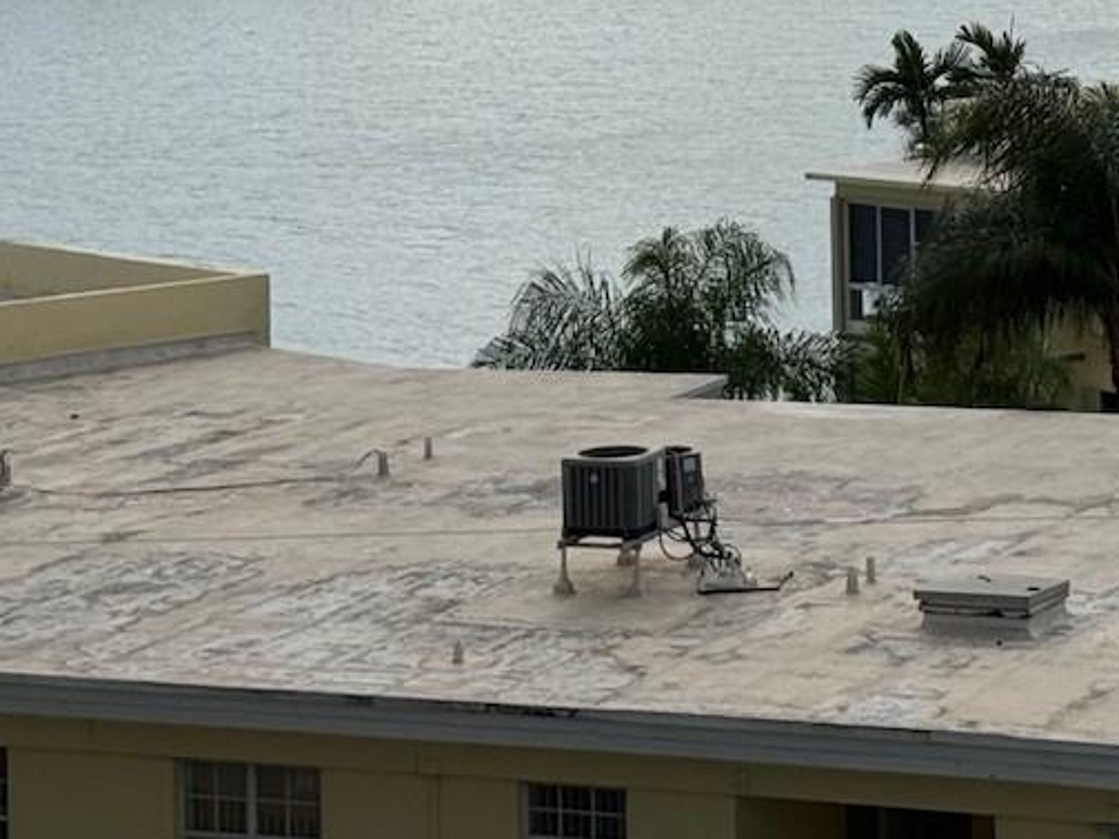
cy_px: -220
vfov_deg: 11.8
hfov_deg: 15.9
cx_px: 1061
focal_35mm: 122
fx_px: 3944
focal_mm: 6.76
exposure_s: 1/16129
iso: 50
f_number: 1.78
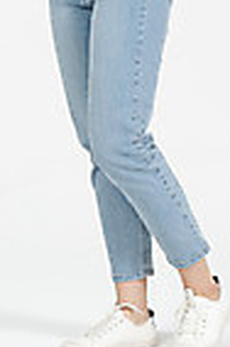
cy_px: -98
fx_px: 2504
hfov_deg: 5.3
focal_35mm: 260
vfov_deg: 7.8
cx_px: 102
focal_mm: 92
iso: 100
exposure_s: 1/125
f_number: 14
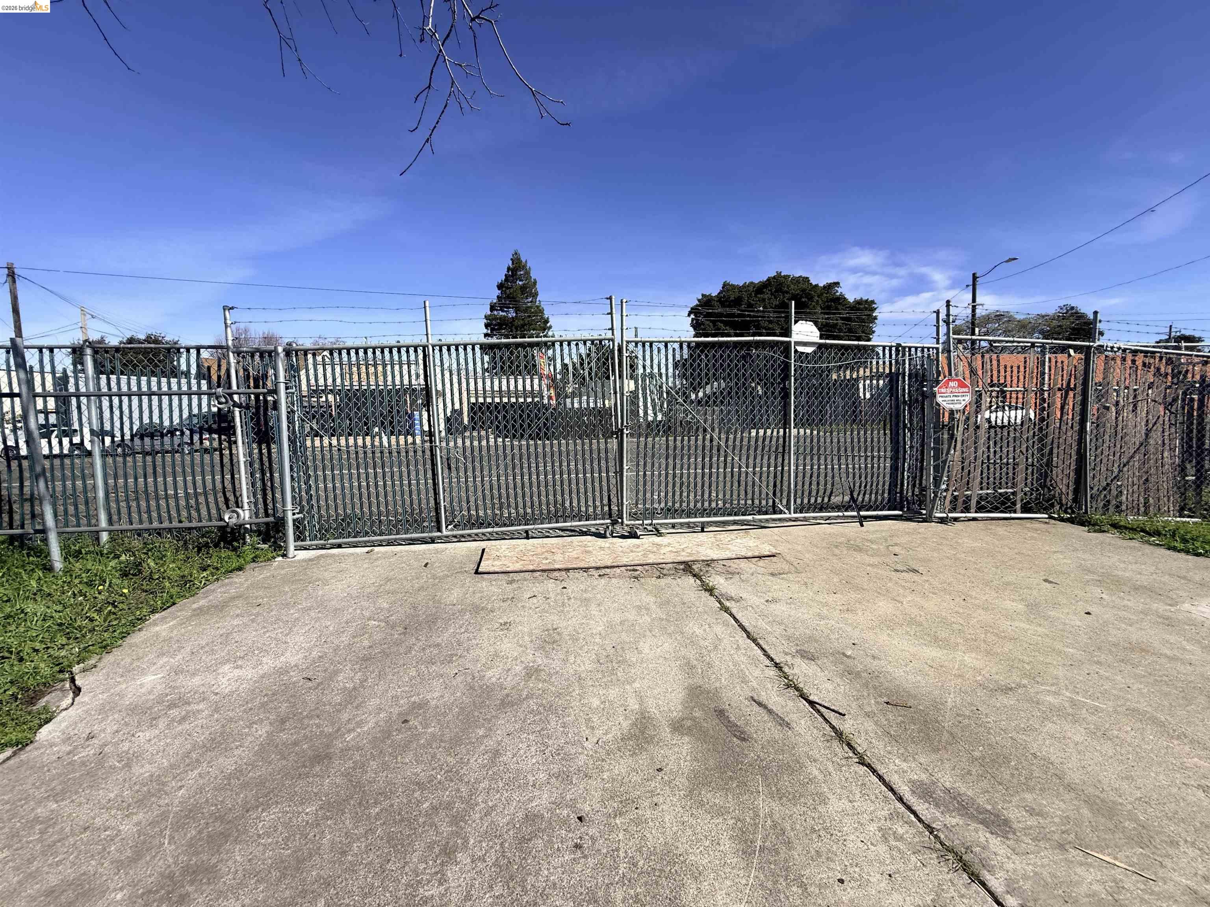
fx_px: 489
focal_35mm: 14
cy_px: 454
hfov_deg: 102.1
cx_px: 605
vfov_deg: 85.7
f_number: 2.2
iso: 50
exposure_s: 1/2237
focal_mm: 2.22
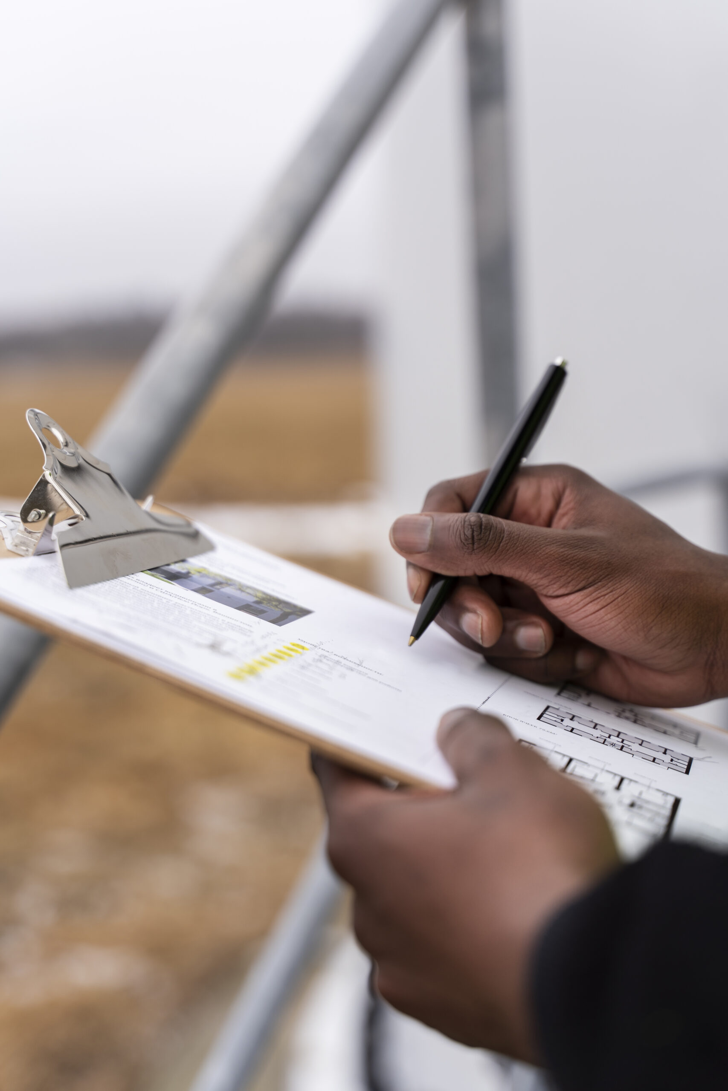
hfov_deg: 25.5
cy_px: 546
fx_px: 1607
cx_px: 364
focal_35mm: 53
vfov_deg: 37.5
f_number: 2.8
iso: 100
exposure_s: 1/320
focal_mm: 53
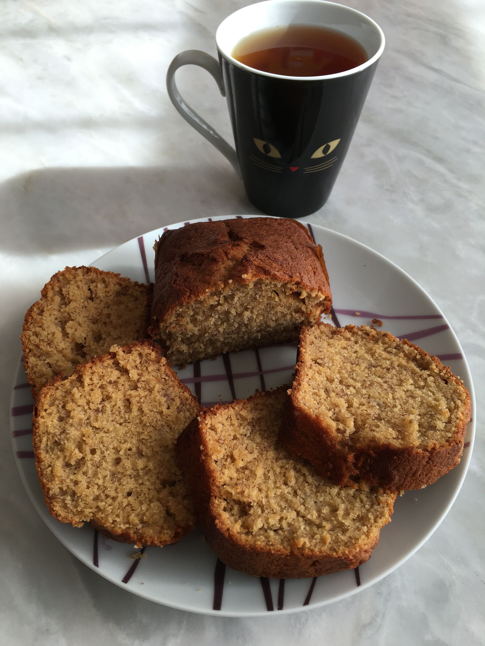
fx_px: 542
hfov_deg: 48.2
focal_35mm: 29
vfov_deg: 61.7
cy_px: 323
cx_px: 242
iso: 25
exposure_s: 1/100
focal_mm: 4.15
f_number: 2.2
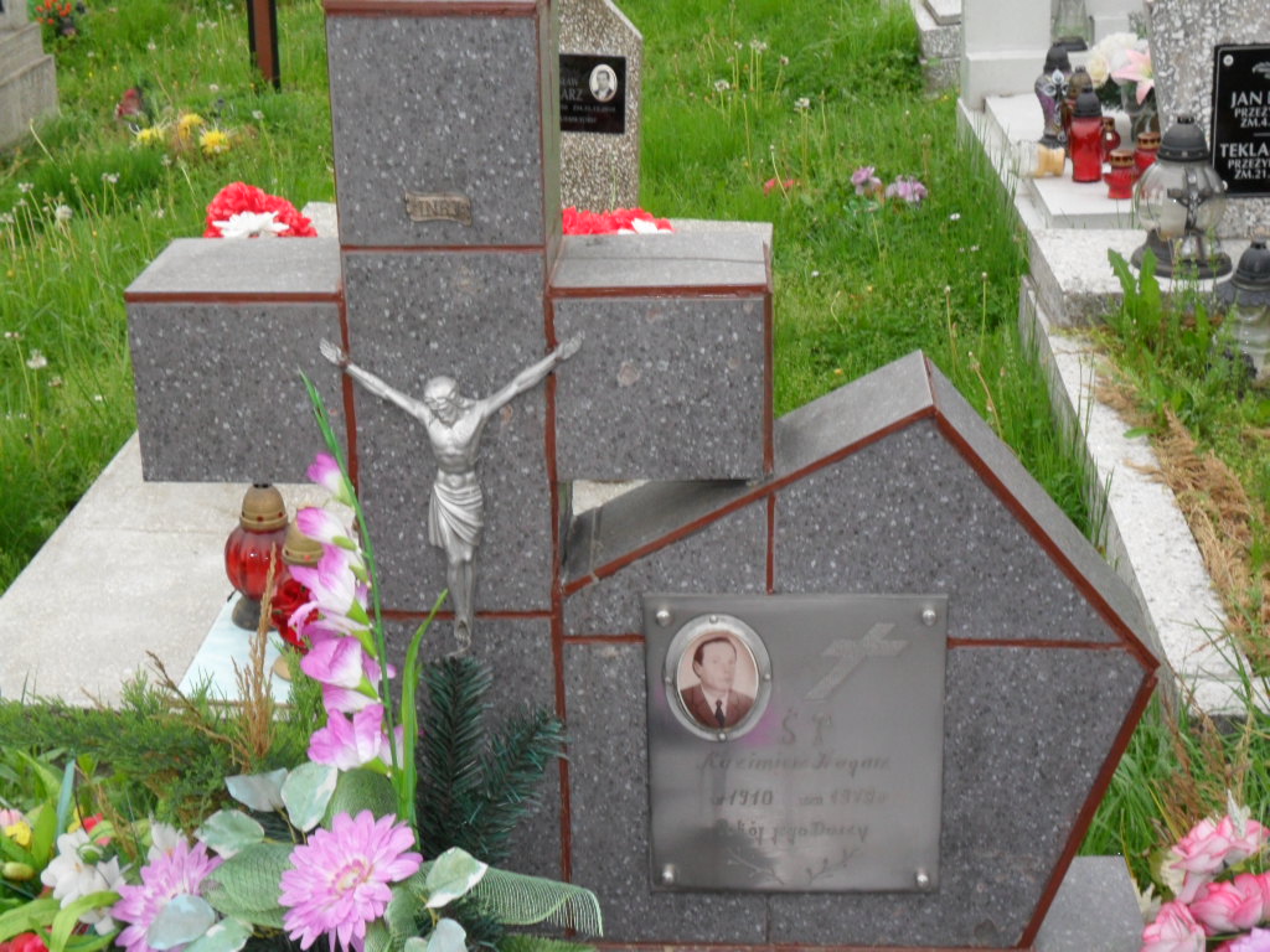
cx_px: 635
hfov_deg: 30.7
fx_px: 2311
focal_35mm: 63
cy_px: 476
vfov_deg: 23.3
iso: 160
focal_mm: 11.2
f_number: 5.6
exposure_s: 1/60
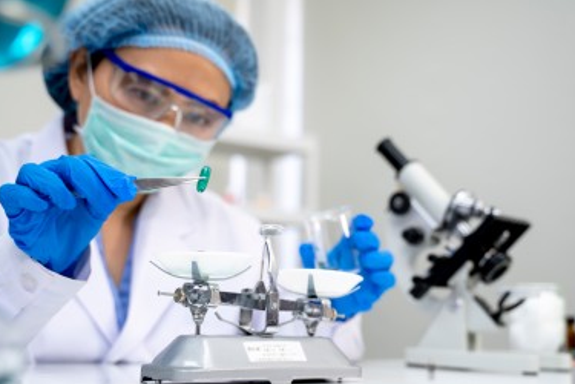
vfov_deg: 31.9
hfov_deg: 46.4
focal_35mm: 42
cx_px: 284
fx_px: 671
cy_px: 195
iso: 400
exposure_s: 1/160
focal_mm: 41
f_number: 2.8
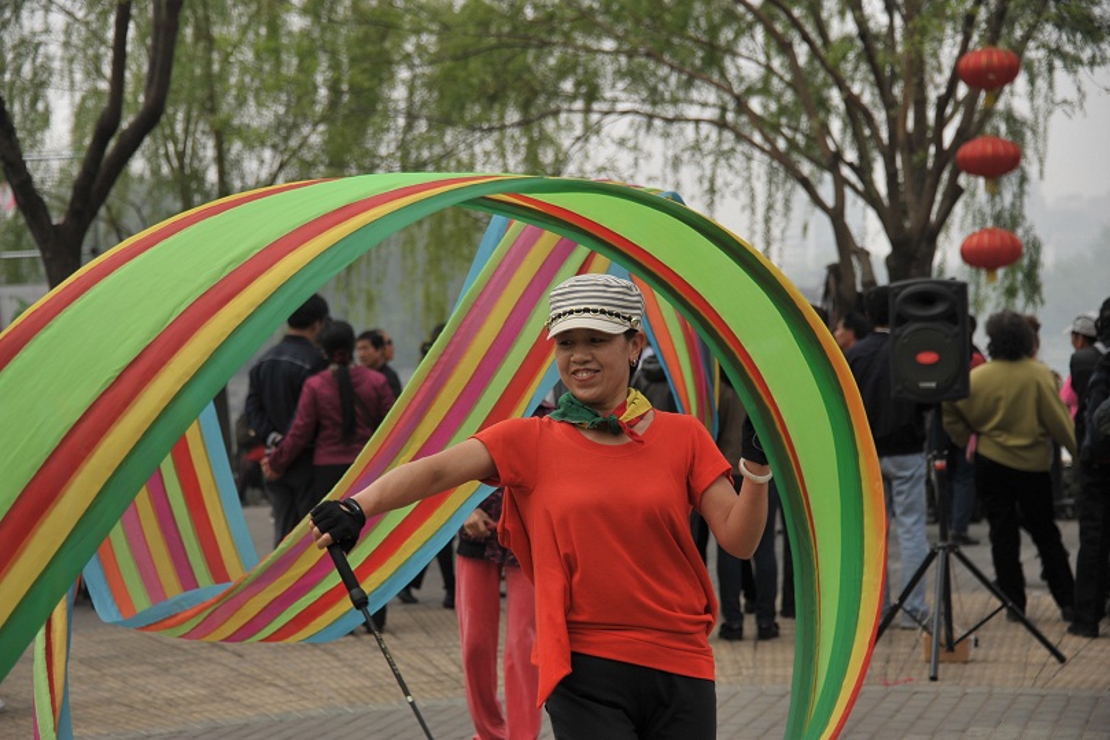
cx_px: 555
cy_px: 370
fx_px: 2528
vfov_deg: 16.6
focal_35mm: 82
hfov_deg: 24.8
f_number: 5
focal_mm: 82
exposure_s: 1/1250
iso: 200
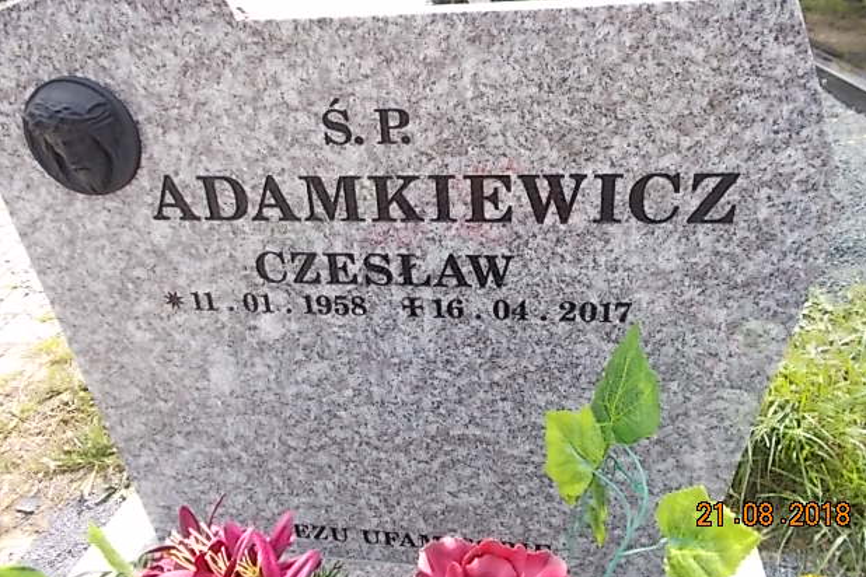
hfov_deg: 65.5
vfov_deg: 46.3
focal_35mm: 28
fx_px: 674
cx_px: 447
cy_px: 258
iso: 80
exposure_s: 1/250
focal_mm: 4.6
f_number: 3.2
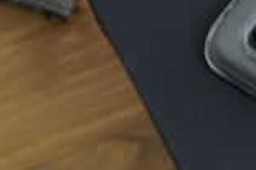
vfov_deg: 6.4
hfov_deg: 9.2
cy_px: 193
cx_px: 451
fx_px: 1520
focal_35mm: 214
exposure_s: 1/200
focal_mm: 40
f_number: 8
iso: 4000
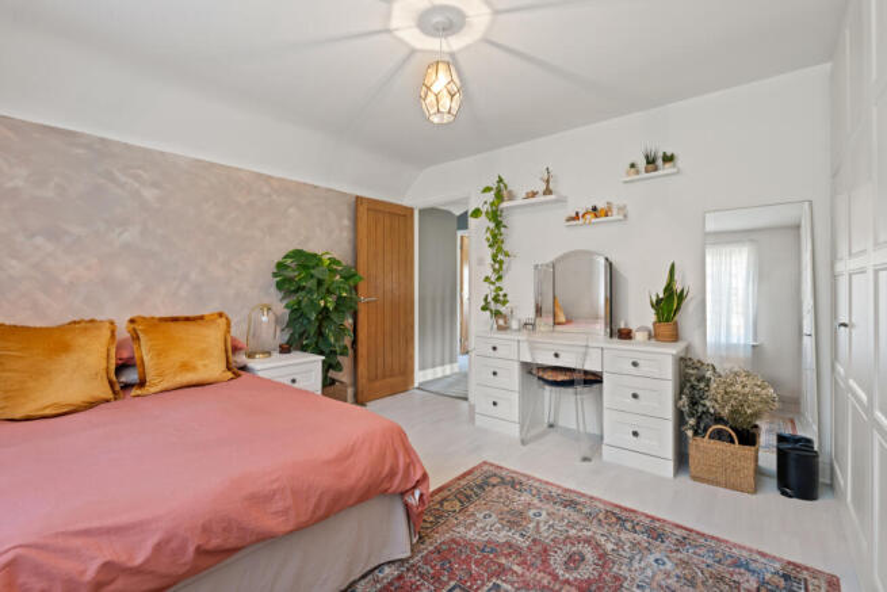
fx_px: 394
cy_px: 296
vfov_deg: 73.8
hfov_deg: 96.7
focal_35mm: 16
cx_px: 444
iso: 320
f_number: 8
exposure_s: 2.5
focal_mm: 16
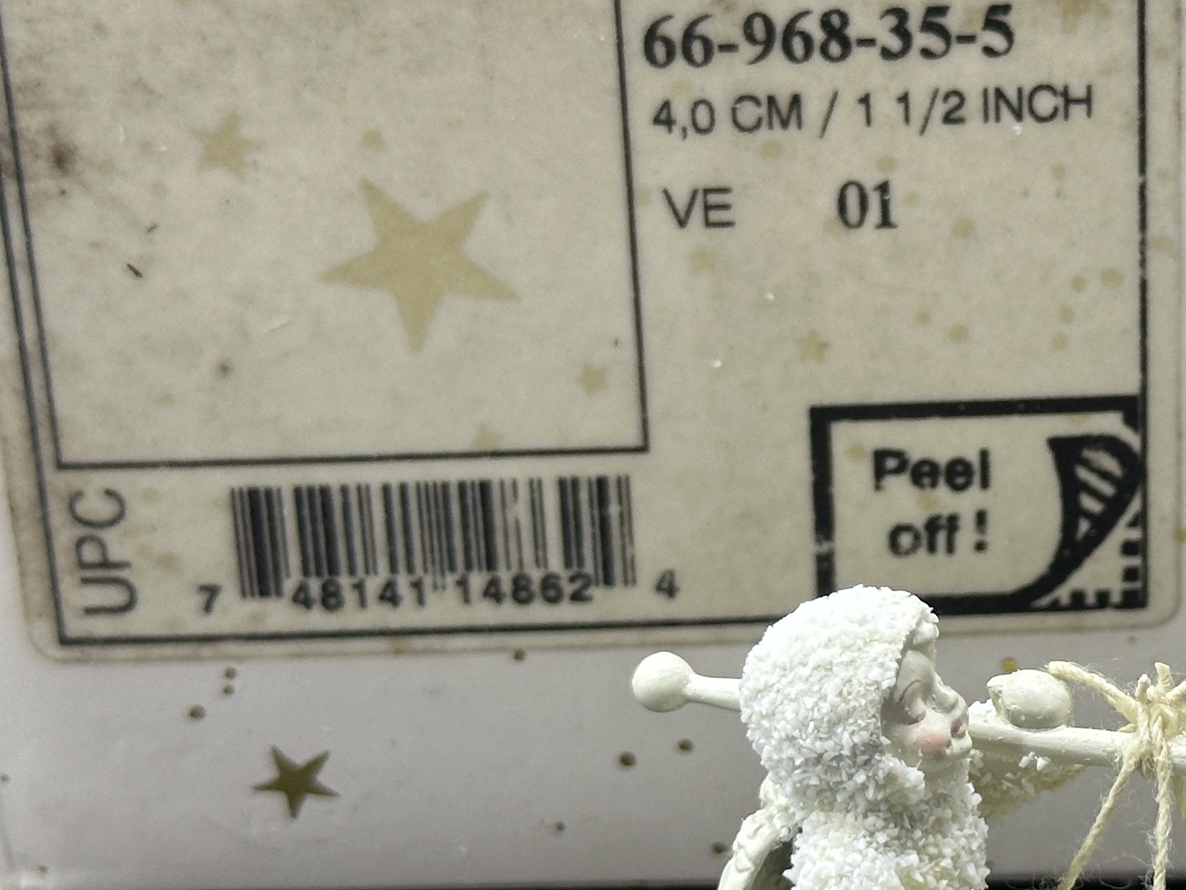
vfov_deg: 13.5
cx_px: 1008
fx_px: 3770
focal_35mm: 110
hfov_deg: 17.7
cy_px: 477
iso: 80
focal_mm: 6.86
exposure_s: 1/109
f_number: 1.78
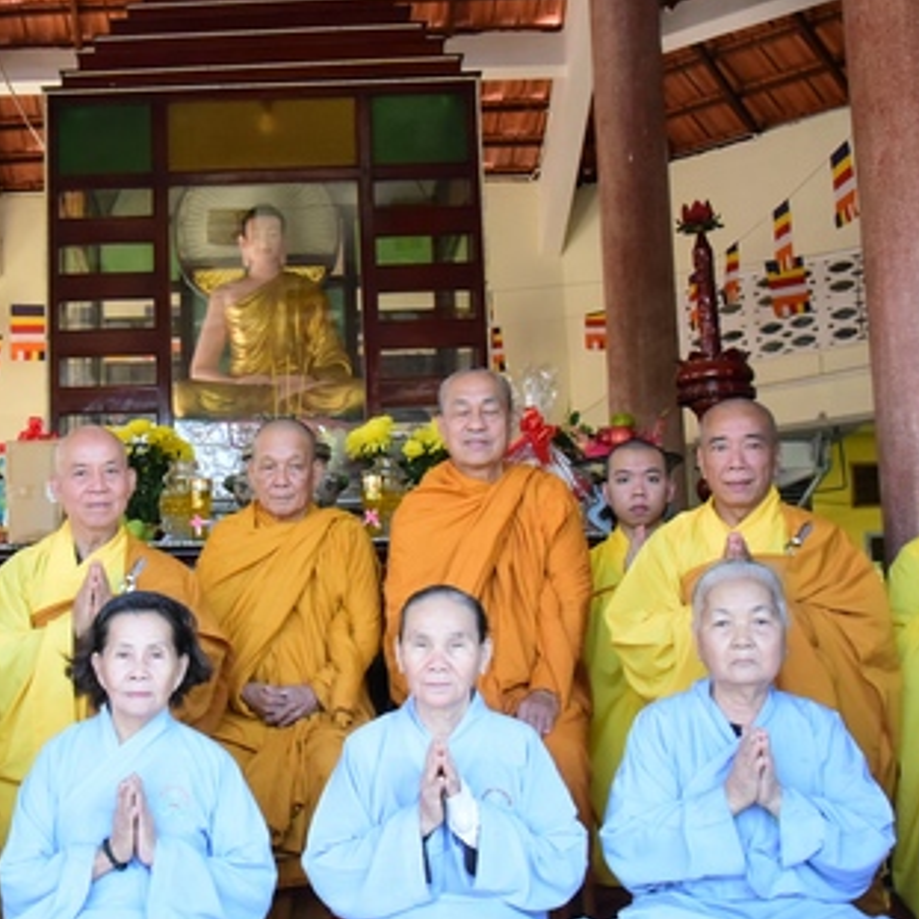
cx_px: 216
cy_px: 464
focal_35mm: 55
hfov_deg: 30.5
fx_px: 1652
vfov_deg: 31.1
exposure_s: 1/100
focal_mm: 31
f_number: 13
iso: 5600
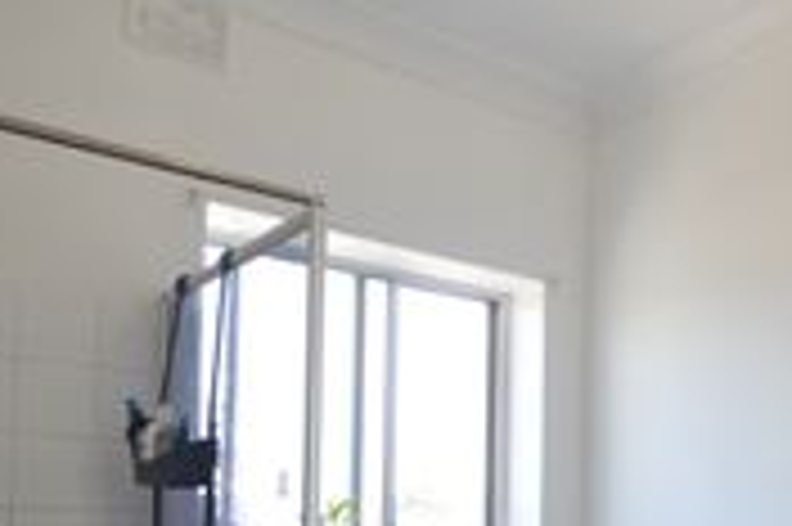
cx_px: 594
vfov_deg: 31.1
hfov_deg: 46.7
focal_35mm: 40
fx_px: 879
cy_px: 515
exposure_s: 1/100
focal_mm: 10
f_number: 5
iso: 400
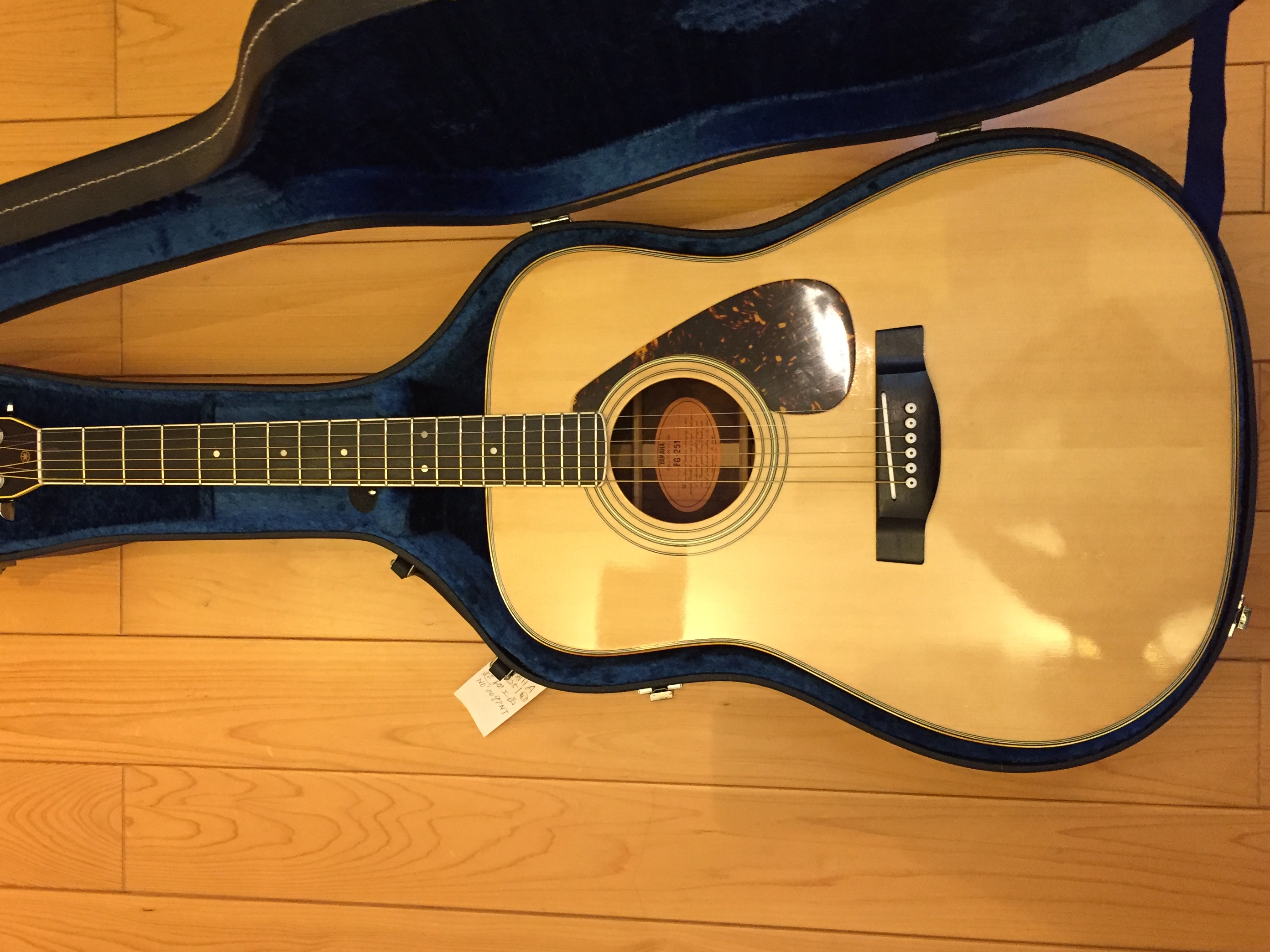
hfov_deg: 53.8
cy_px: 501
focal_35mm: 34
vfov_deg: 41.8
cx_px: 562
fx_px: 1247
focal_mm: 4.15
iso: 200
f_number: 2.2
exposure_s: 1/30
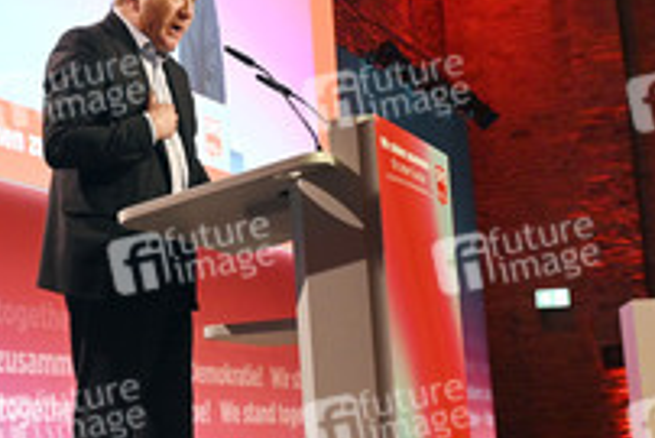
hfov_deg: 25.4
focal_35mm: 78
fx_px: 1420
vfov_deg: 17.5
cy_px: 175
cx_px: 105
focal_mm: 35
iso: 4000
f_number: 5
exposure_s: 1/160
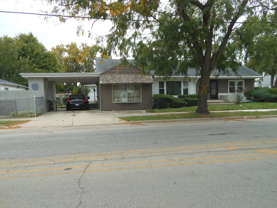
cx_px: 138
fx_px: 200
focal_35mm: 25
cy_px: 104
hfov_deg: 69.4
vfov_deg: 54.9
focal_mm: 4.5
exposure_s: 1/160
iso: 80
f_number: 3.2
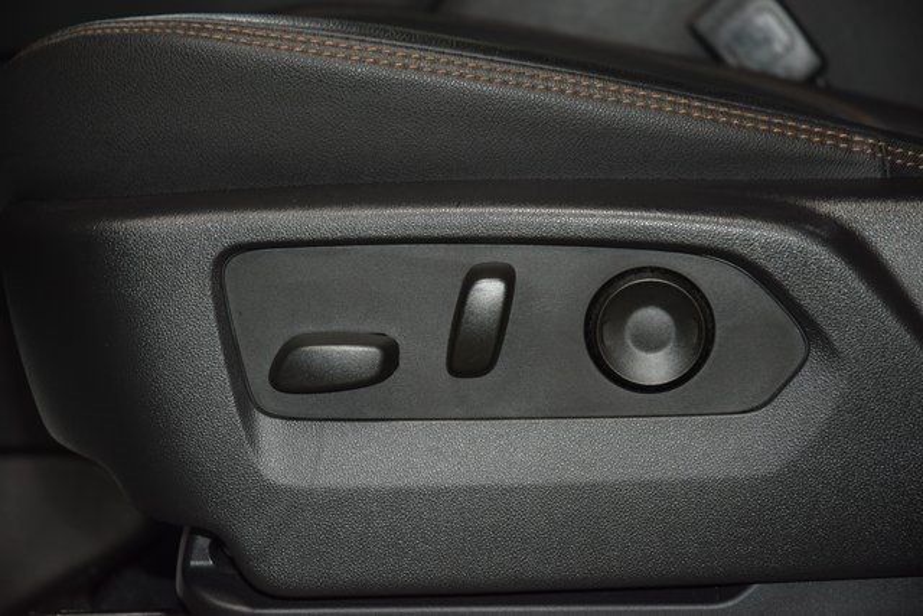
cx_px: 462
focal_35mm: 105
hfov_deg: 19.5
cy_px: 308
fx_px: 2693
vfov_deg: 13.0
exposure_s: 1/60
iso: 1100
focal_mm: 70
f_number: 4.5
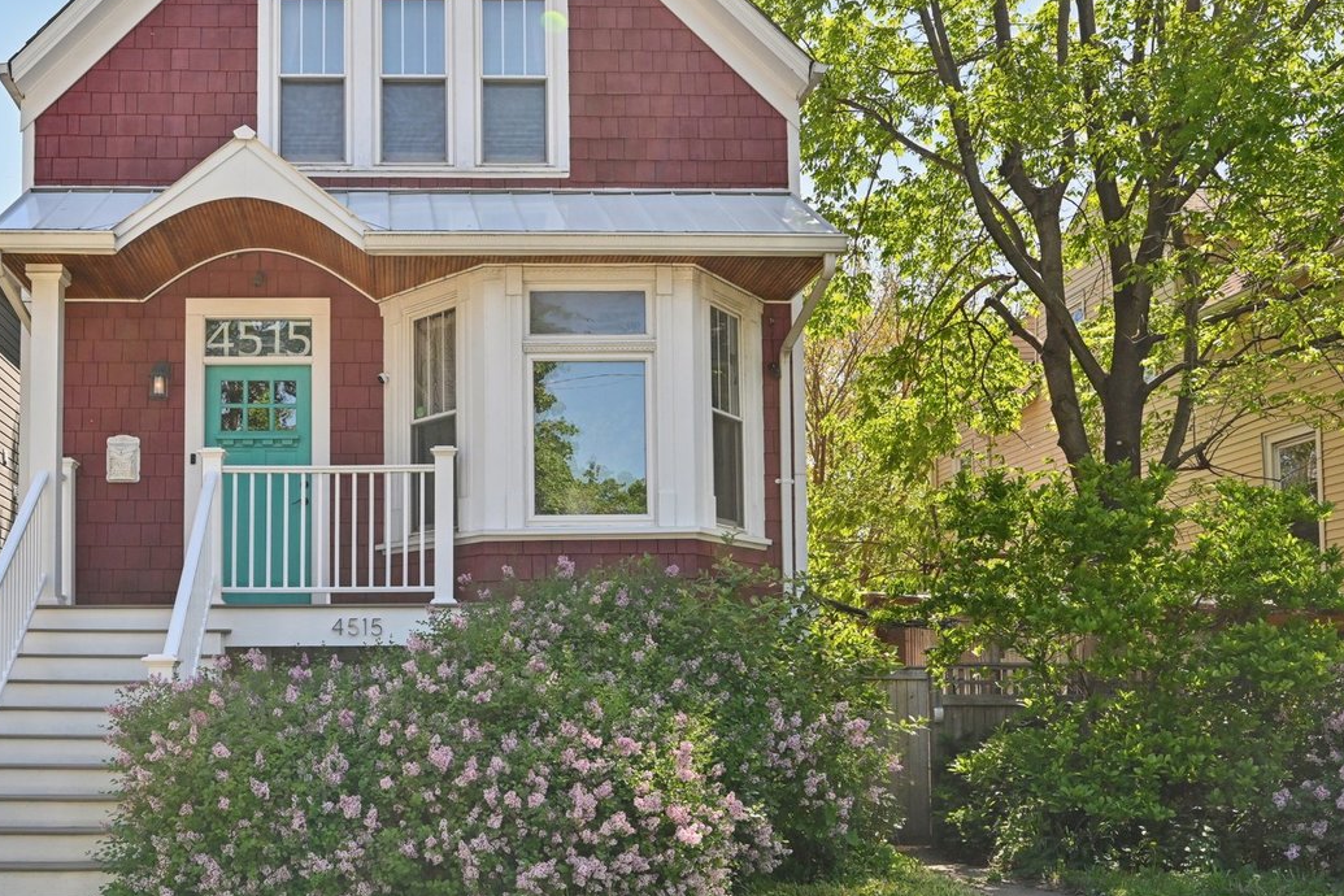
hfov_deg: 50.7
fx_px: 1373
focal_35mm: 37
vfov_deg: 35.6
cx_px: 392
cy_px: 271
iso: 800
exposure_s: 1/640
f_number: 8
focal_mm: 23.5
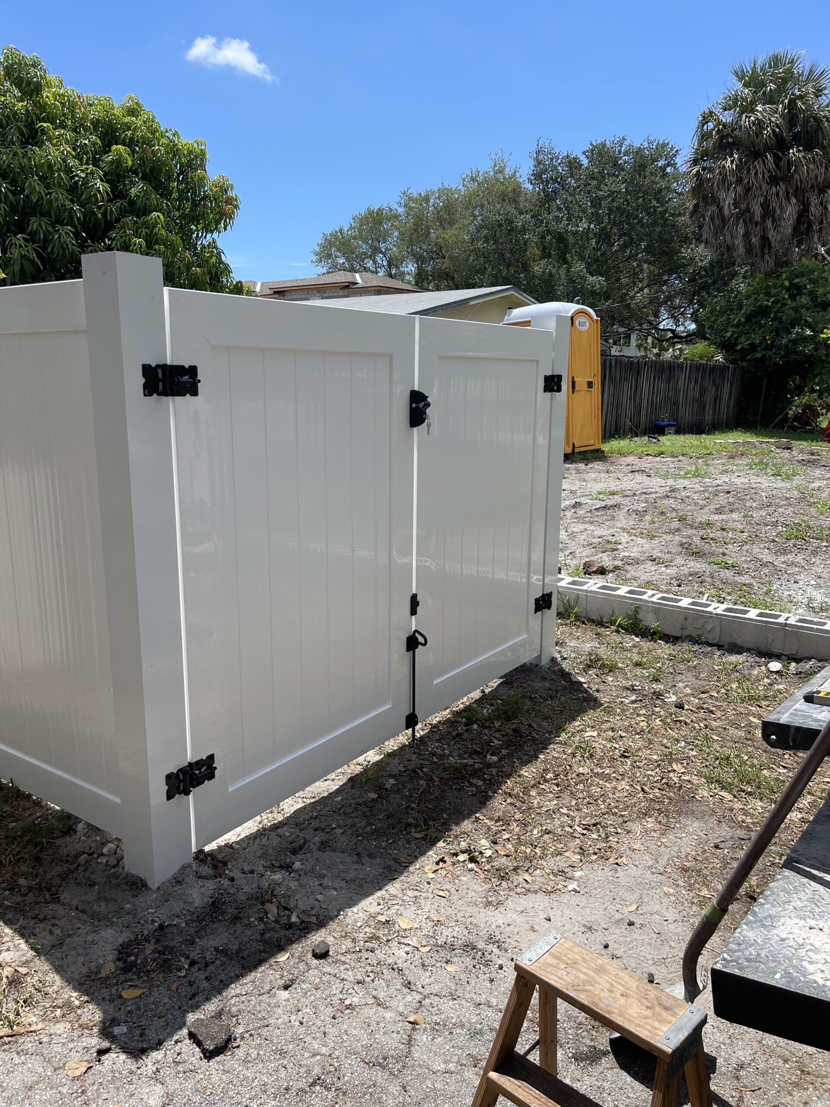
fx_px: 799
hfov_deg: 54.9
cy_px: 554
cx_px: 415
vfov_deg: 69.4
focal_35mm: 25
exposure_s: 1/3257
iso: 32
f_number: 1.6
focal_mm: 5.1
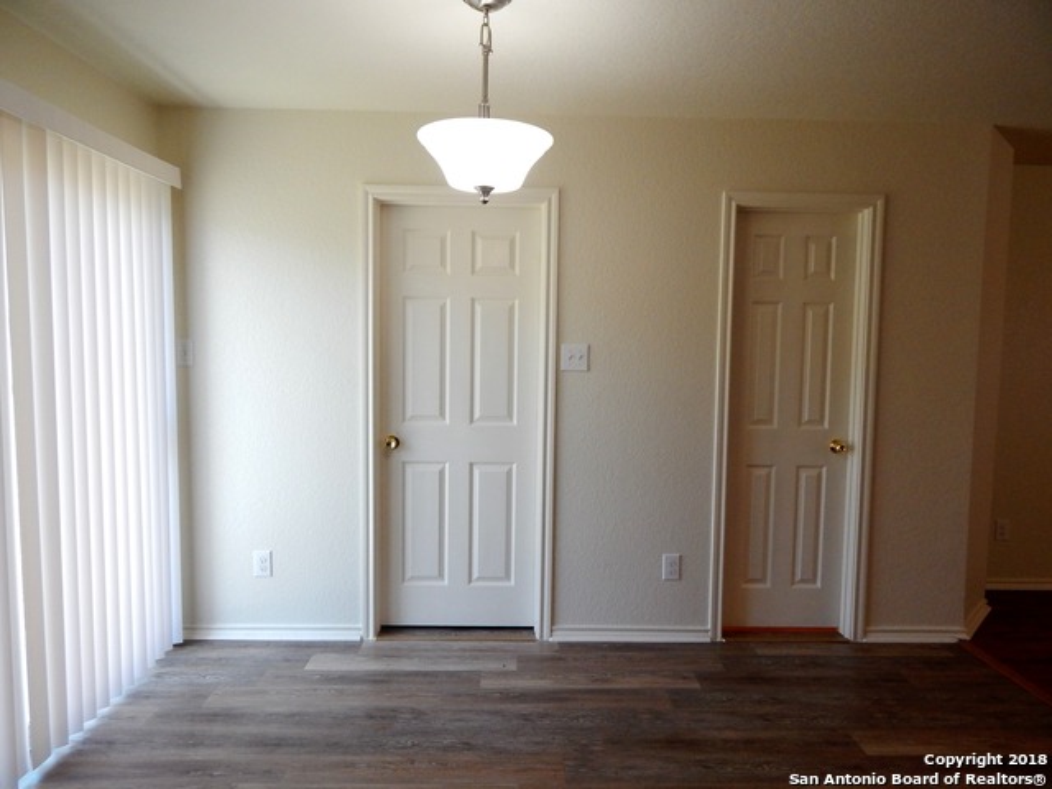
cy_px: 394
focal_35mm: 23
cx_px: 526
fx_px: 699
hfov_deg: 73.9
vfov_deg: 58.9
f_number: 3
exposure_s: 1/200
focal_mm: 4
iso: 400
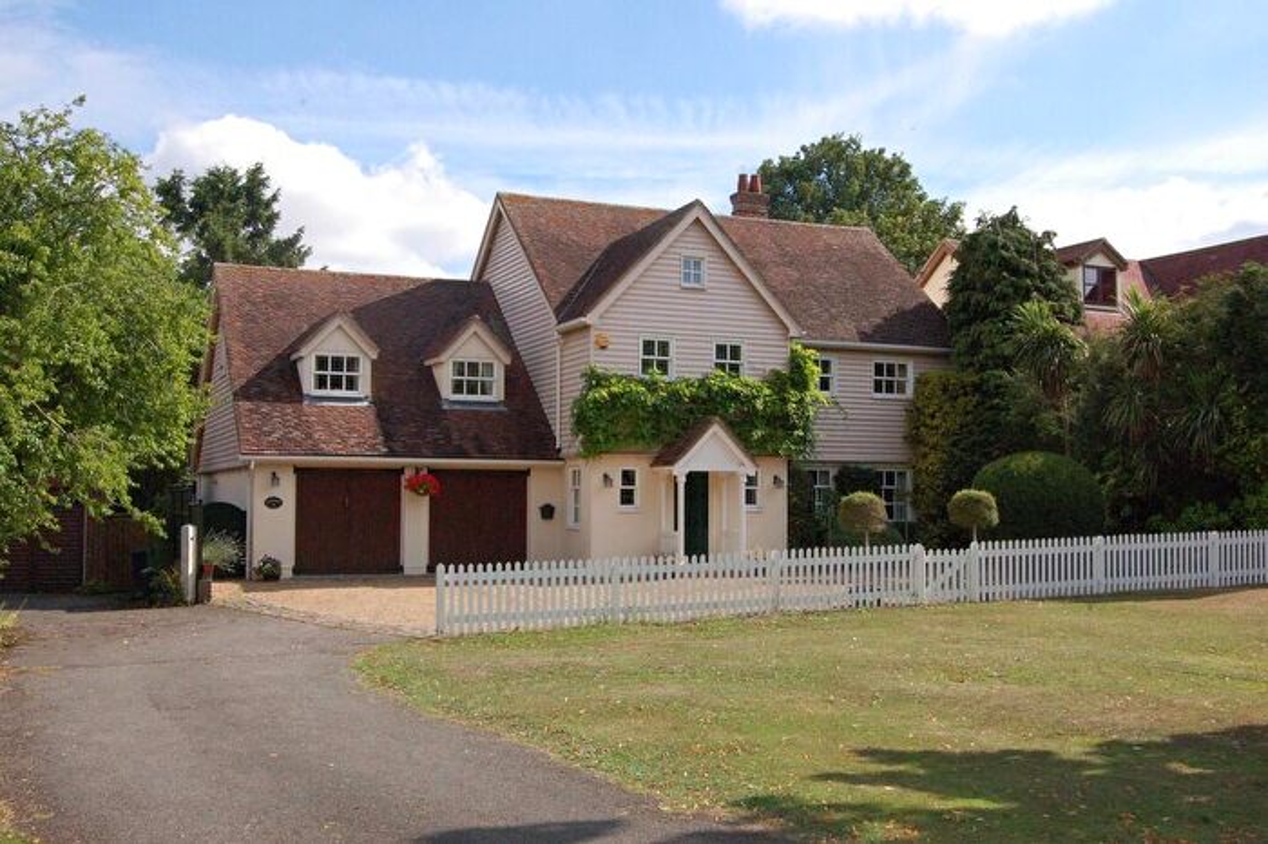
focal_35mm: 39
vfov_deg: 34.2
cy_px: 422
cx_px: 634
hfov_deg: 49.6
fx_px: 1373
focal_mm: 26
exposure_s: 1/500
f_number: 18
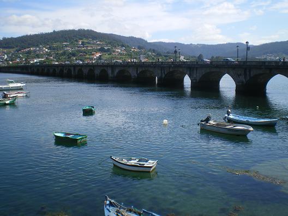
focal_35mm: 38
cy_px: 108
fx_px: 316
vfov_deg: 37.7
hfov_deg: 49.0
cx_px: 144
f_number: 4.6
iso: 64
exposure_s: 1/320
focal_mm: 6.3
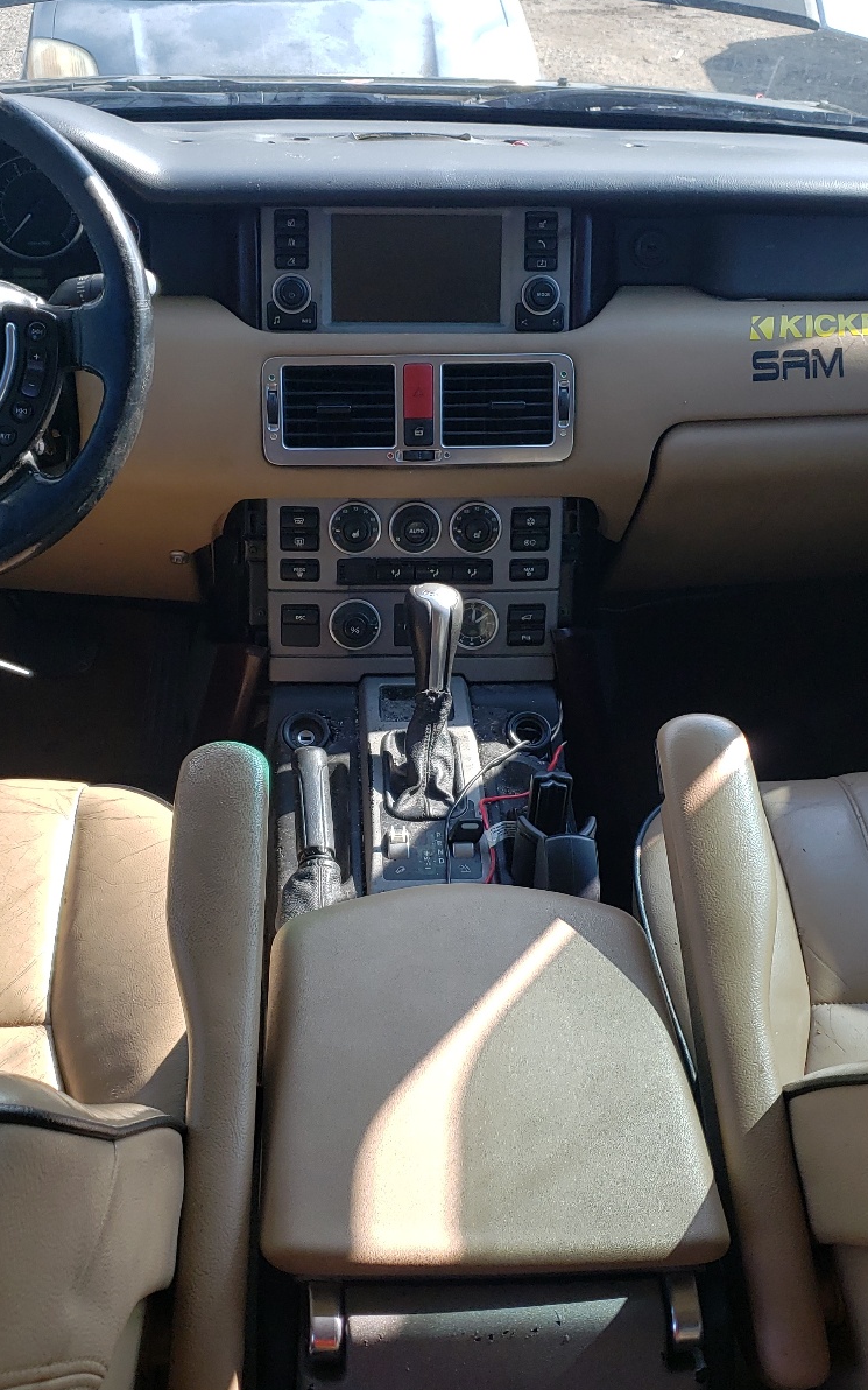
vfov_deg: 52.7
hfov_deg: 34.4
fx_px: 1400
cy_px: 698
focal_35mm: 37
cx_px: 405
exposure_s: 1/556
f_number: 1.5
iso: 50
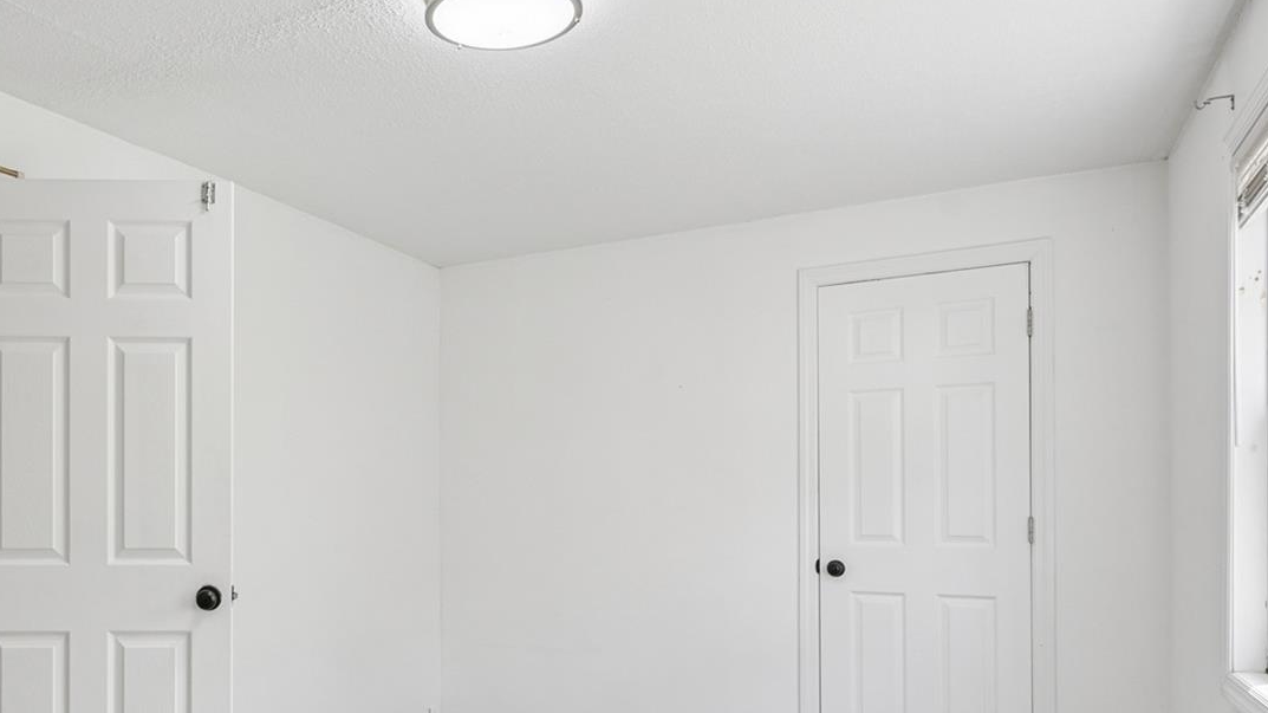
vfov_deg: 40.6
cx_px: 403
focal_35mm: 28
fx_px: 941
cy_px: 509
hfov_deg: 65.8
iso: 400
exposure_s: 1/160
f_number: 8
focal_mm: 14
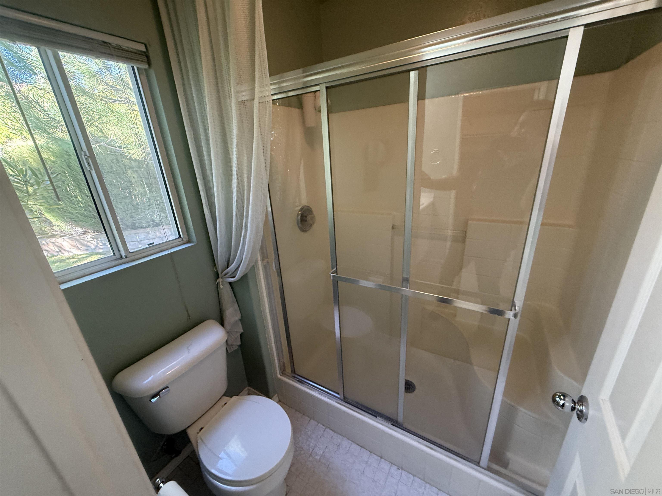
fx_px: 268
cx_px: 331
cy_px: 248
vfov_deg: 85.7
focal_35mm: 14
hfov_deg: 102.1
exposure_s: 1/60
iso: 320
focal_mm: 2.22
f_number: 2.2
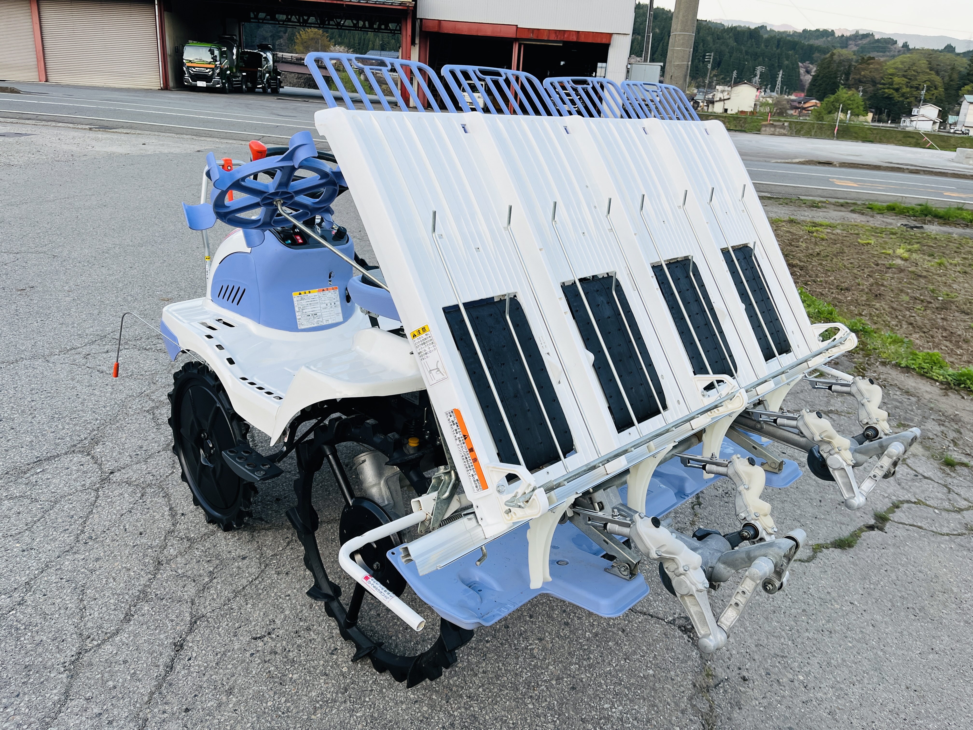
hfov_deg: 67.3
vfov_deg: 53.1
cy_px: 365
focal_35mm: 26
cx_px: 486
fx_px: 731
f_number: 1.6
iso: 50
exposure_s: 1/477
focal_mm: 5.1
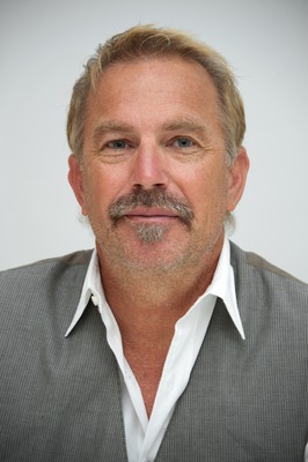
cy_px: 231
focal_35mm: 200
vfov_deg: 10.3
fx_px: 2571
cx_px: 154
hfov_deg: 6.9
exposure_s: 1/60
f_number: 5.6
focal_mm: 200
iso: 640
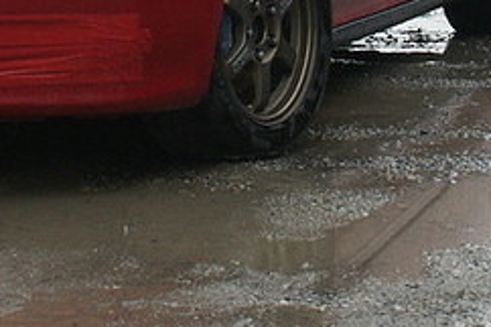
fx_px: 2998
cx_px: 211
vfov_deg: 6.2
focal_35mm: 220
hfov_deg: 9.4
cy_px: -160
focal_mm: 16.02
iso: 100
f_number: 5.6
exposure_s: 1/250
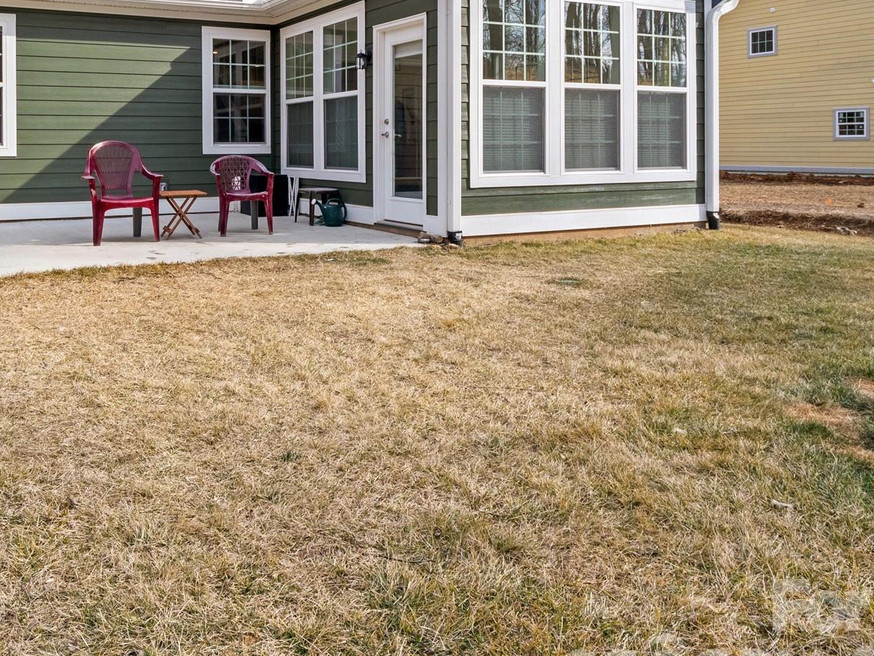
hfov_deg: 60.8
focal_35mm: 28
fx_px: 707
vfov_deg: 47.6
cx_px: 246
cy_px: 152
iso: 400
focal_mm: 8
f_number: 5.6
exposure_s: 1/250
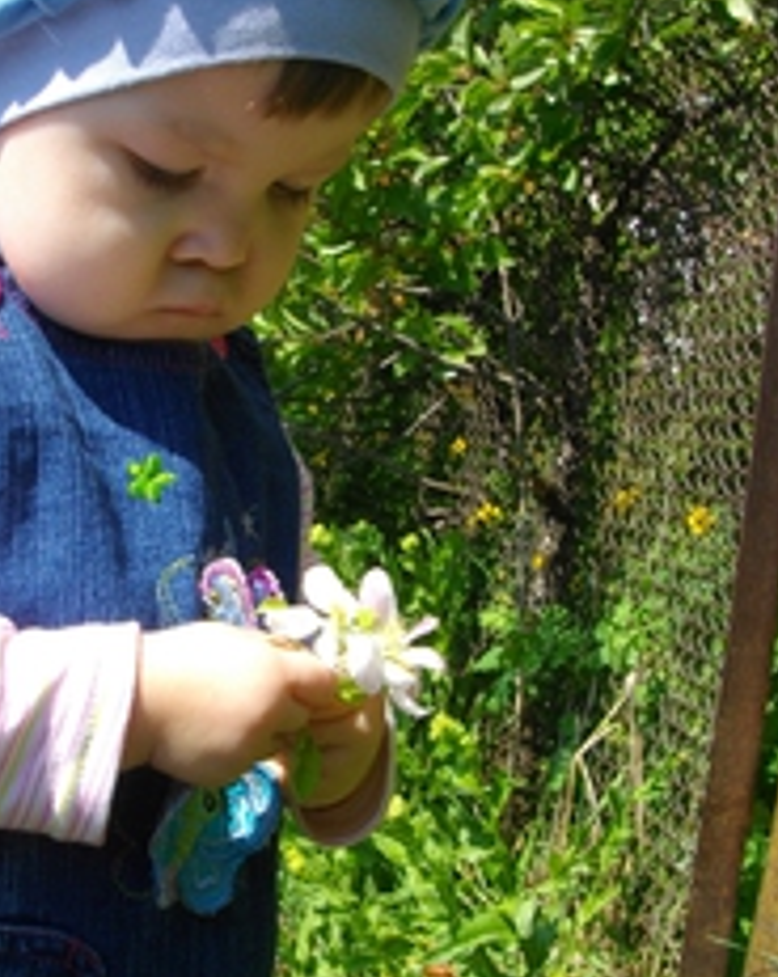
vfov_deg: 31.0
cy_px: 537
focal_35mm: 61
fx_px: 1760
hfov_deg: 24.6
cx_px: 173
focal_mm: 5.7
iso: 100
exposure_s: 1/250
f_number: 5.5
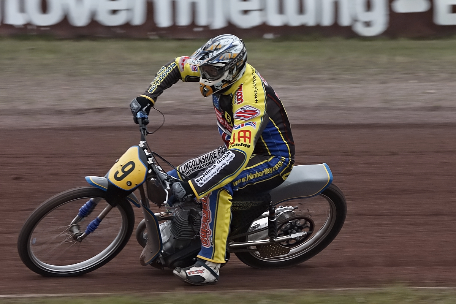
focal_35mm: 300
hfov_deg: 6.9
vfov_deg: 4.6
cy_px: 152
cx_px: 228
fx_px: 3800
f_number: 8
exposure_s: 1/400
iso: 400
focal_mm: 200
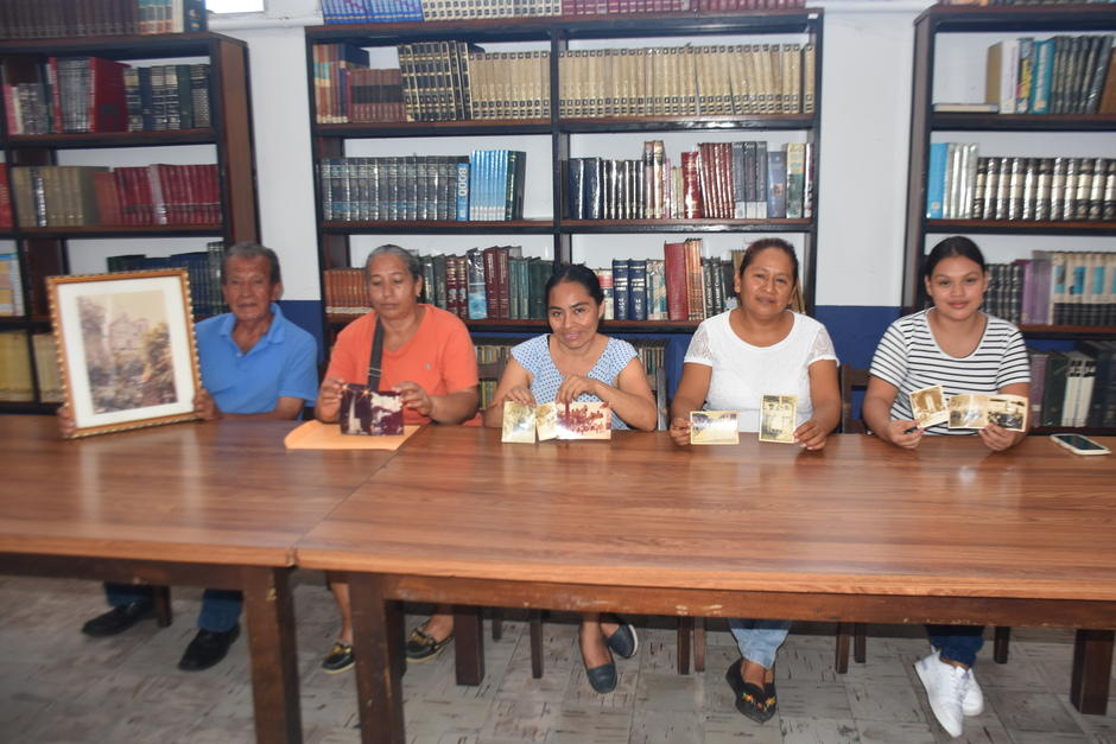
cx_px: 558
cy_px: 372
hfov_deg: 67.4
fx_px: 837
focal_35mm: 27
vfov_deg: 47.9
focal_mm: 18
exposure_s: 1/60
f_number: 3.5
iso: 400
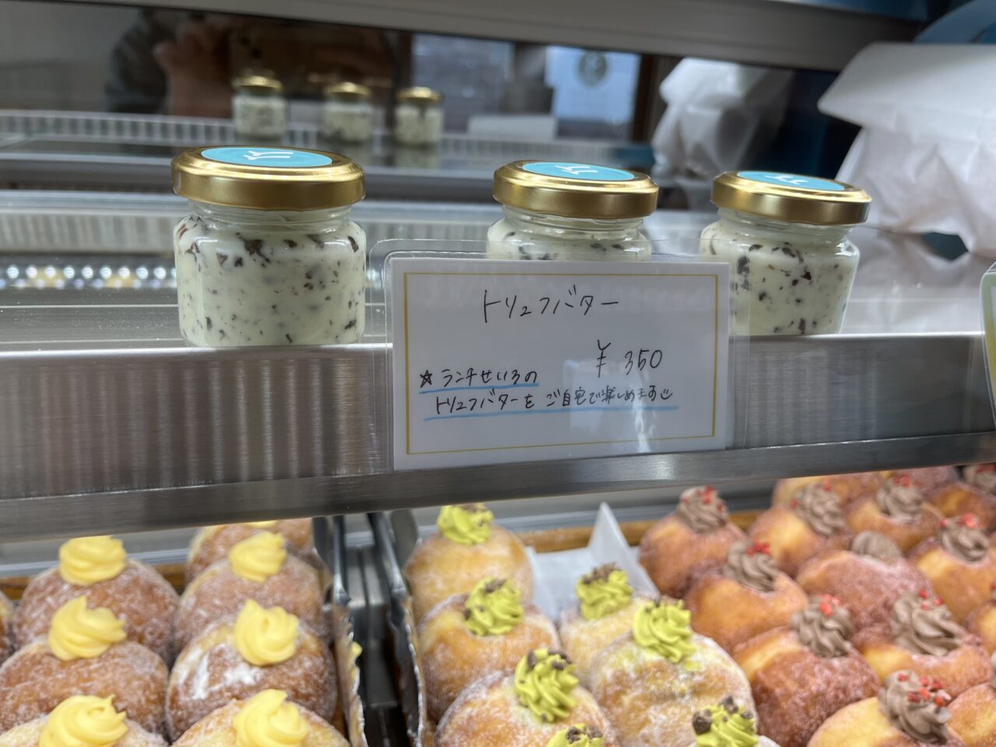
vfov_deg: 53.1
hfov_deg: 67.3
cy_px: 374
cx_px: 498
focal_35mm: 26
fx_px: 748
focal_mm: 5.1
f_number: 1.6
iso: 50
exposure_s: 1/449
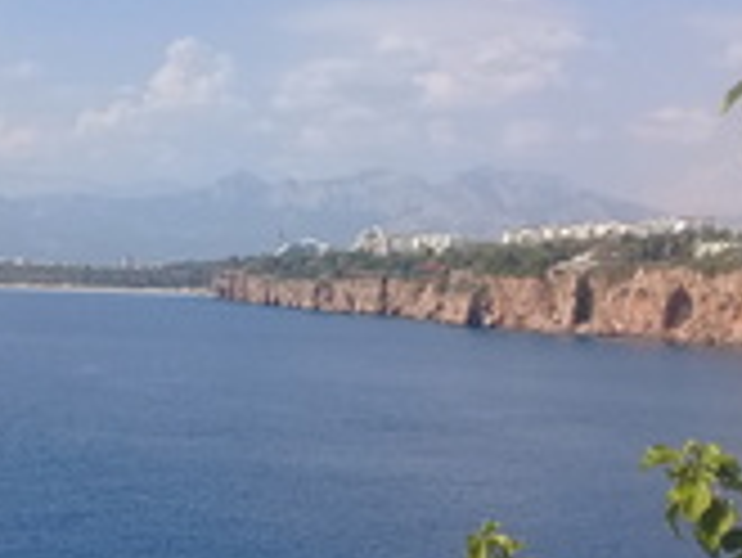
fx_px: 1609
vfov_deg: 19.6
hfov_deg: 25.8
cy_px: 207
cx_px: 216
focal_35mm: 75
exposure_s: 1/1613
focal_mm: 3.3
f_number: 2.2
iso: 50
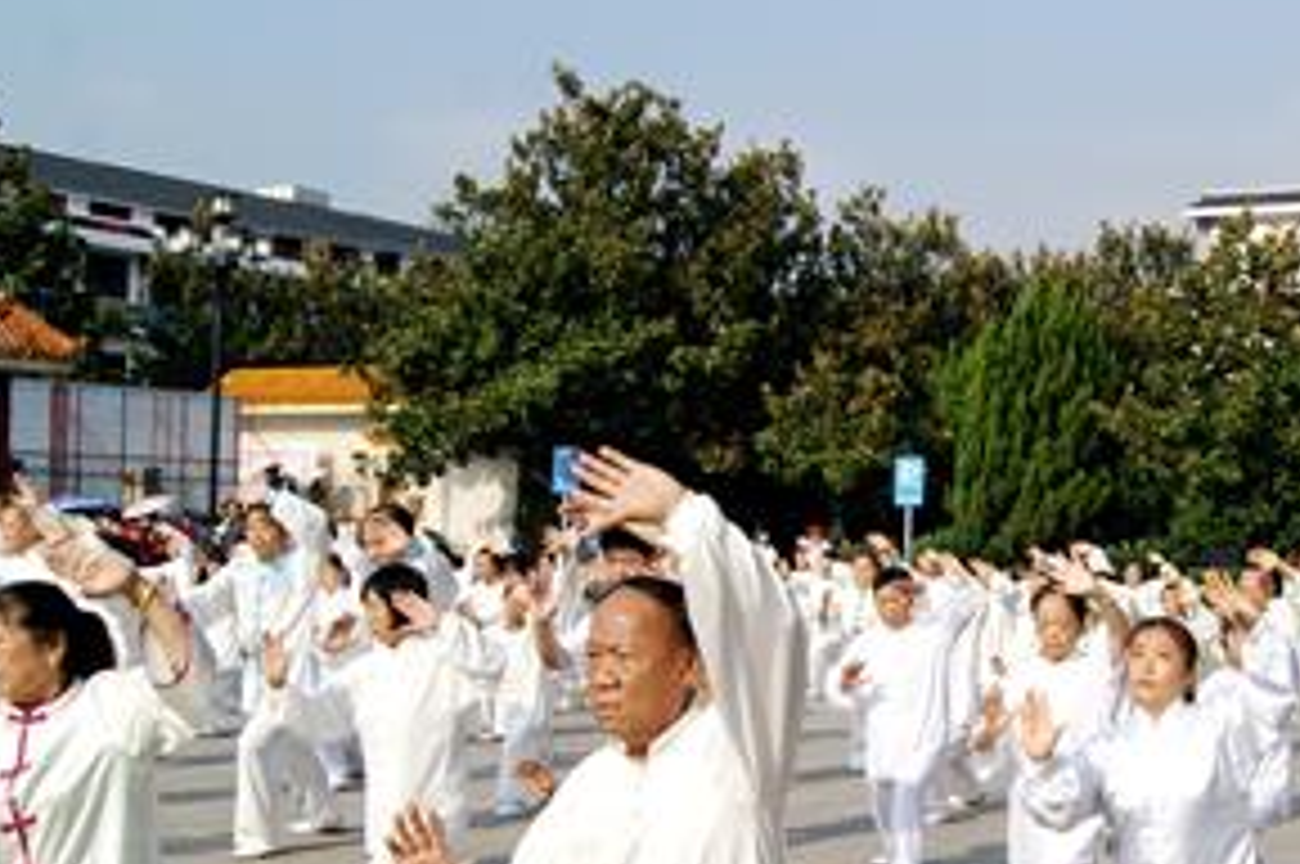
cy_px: 574
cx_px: 823
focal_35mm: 56
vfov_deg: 24.0
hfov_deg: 35.5
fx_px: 2020
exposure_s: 1/160
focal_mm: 18
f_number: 10
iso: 100
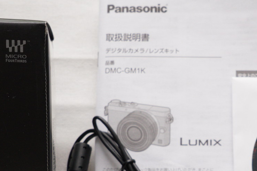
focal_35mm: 78
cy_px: 170
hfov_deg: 25.5
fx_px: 557
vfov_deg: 17.1
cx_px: 209
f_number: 8
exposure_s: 1/60
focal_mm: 24
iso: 800
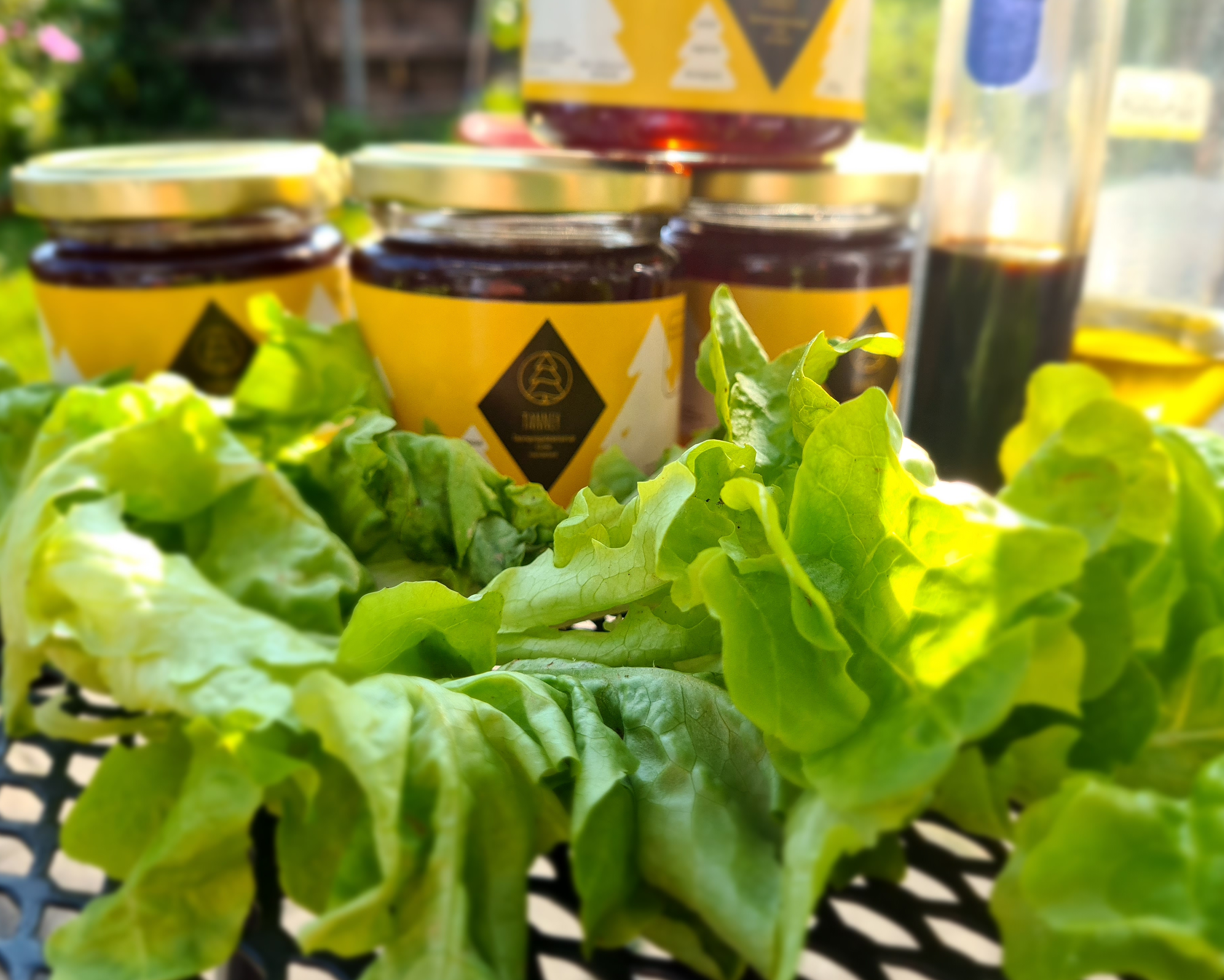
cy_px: 483
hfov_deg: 62.2
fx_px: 1014
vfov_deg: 51.5
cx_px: 645
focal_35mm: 28
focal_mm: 5.4
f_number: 1.8
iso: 50
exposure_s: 1/556
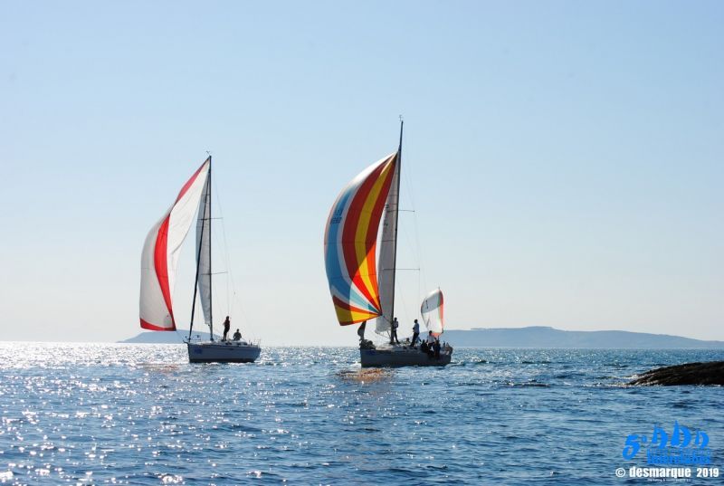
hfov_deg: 24.6
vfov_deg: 16.6
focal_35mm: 82
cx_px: 362
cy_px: 243
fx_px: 1663
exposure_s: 1/320
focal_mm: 55
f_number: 9
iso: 100
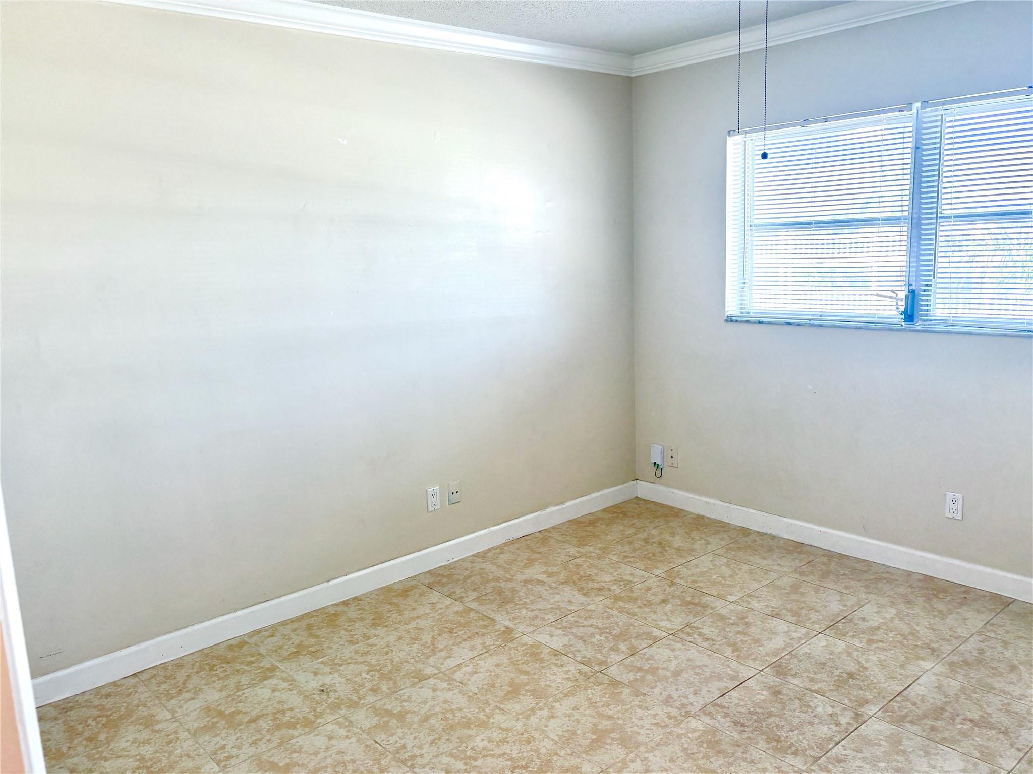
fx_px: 776
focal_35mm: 26
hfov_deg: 67.3
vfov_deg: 53.1
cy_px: 387
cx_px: 516
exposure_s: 1/163
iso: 80
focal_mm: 5.96
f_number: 1.6
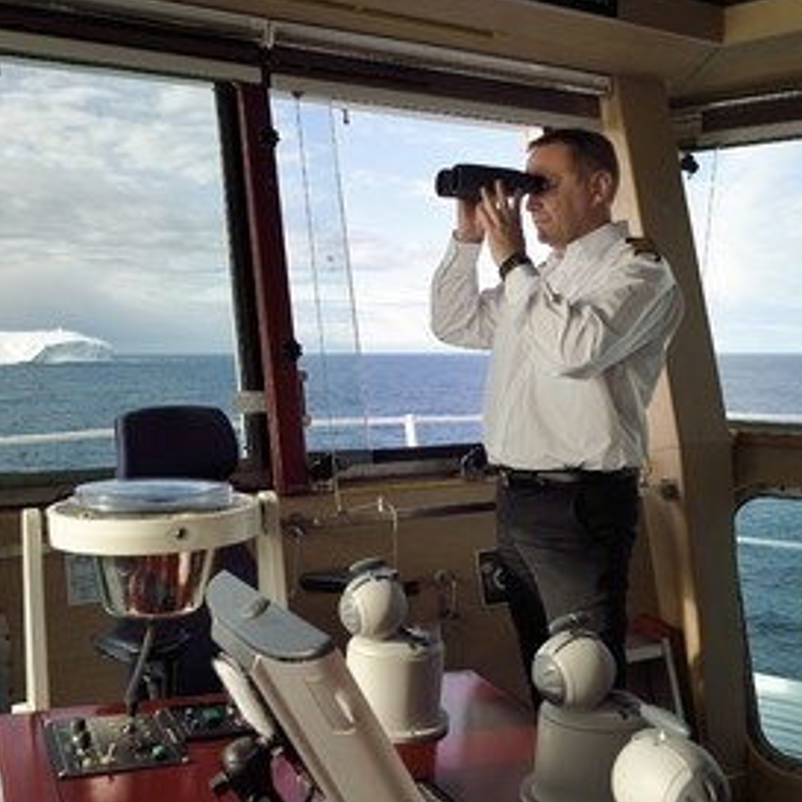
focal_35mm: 34
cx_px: 358
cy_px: 394
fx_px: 891
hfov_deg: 48.4
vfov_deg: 48.4
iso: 200
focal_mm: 26
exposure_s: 1/250
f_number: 9
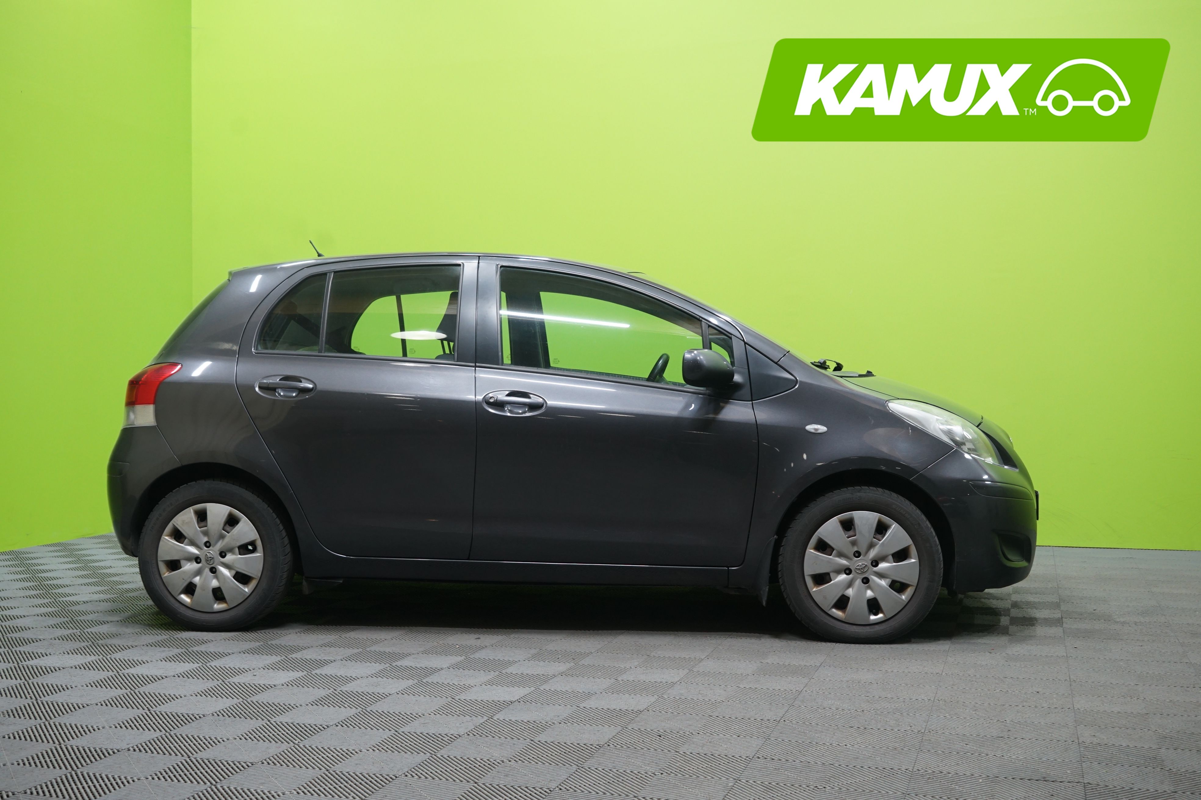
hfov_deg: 48.5
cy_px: 400
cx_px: 600
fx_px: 1334
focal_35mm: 40
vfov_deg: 33.4
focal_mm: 40
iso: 800
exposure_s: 1/20
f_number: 5.6
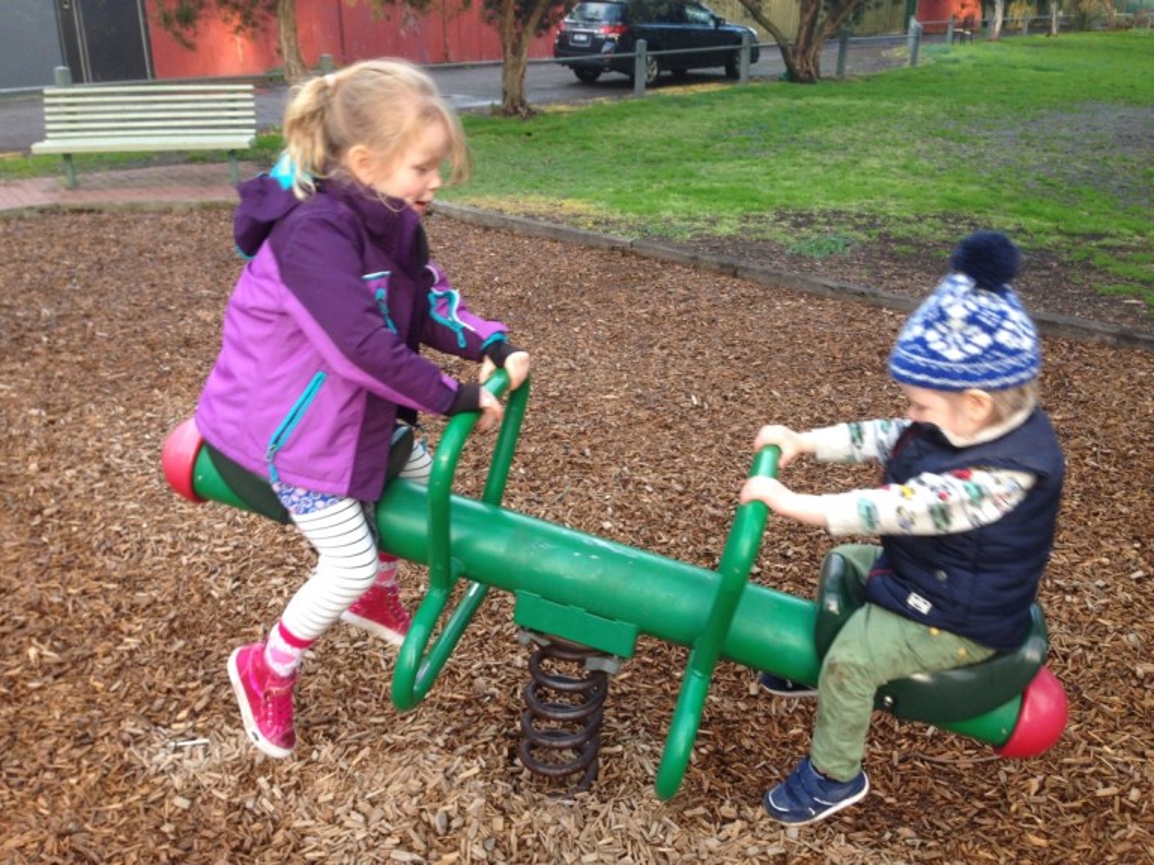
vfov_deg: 42.9
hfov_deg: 55.4
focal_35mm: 33
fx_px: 1100
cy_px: 432
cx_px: 577
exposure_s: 1/40
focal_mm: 4.12
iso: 50
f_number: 2.4
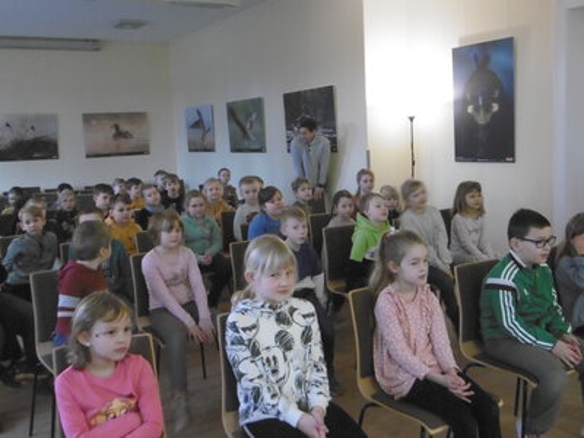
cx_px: 292
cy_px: 219
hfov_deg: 49.0
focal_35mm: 38
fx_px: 641
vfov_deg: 37.7
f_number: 3.7
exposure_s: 1/15
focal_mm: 6.8
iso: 800
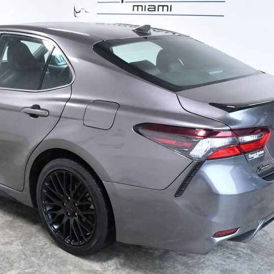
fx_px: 430
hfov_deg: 35.1
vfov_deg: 35.3
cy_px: 149
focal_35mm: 48
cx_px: 95
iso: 2500
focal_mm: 20
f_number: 7.1
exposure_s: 1/200
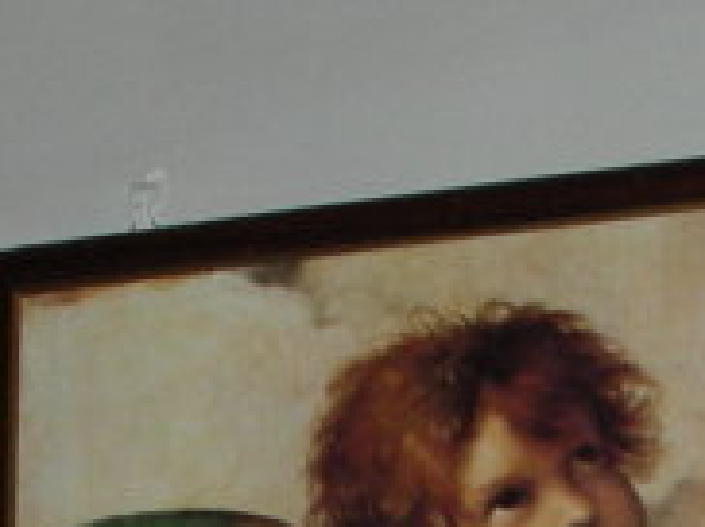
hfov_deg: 10.0
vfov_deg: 7.2
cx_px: 465
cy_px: 1073
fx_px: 4007
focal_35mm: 197
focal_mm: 5.8
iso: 83
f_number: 3
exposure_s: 1/60.1
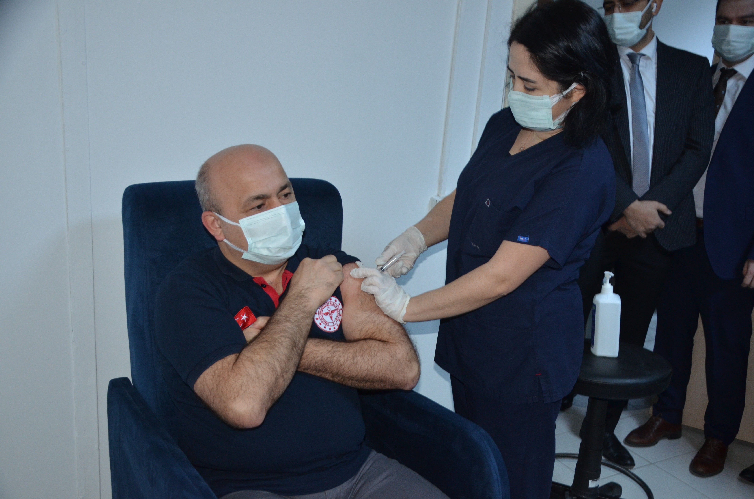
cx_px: 377
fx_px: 690
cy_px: 250
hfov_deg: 57.3
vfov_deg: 39.8
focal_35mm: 33
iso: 800
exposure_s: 1/60
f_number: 3.8
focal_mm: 22
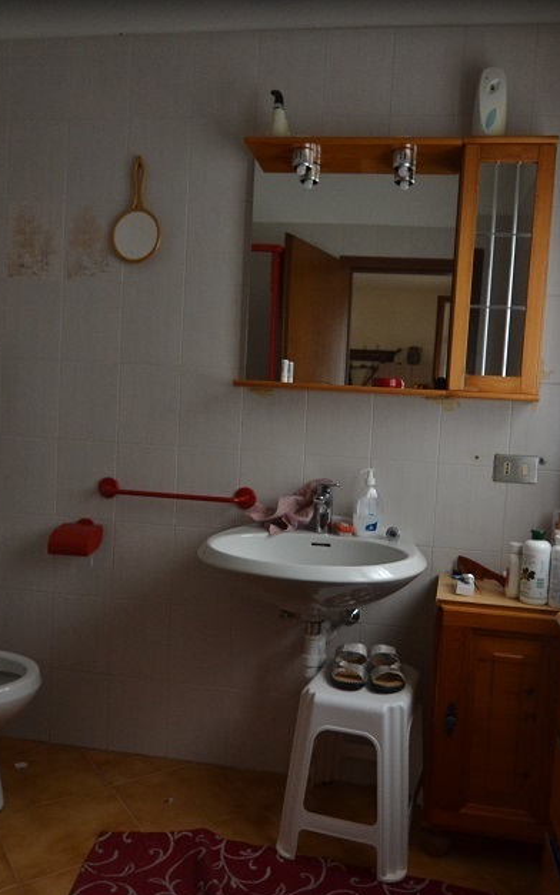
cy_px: 462
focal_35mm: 27
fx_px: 655
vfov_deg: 68.7
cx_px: 327
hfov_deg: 46.1
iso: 800
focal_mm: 11
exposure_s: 1/60
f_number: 2.8
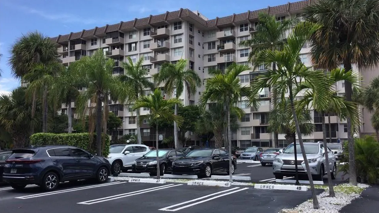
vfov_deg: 32.8
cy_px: 118
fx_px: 362
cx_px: 200
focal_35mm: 36
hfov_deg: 55.3
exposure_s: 1/791
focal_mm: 3.3
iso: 25
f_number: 2.4
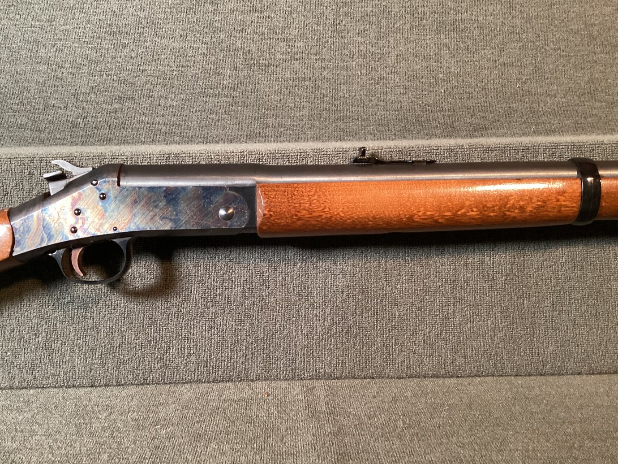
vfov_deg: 41.8
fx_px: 607
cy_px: 235
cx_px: 283
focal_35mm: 34
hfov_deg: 53.9
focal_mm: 3.3
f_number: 2.4
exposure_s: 1/40
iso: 320
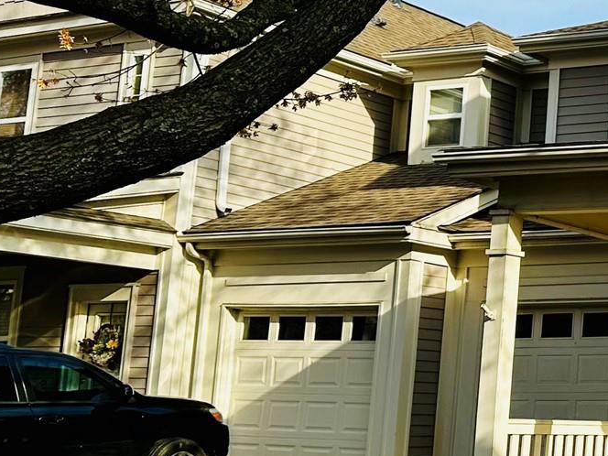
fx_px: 1300
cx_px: 911
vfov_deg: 19.9
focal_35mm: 74
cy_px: 205
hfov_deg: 21.9
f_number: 1.78
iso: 80
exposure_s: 1/3597
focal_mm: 6.86
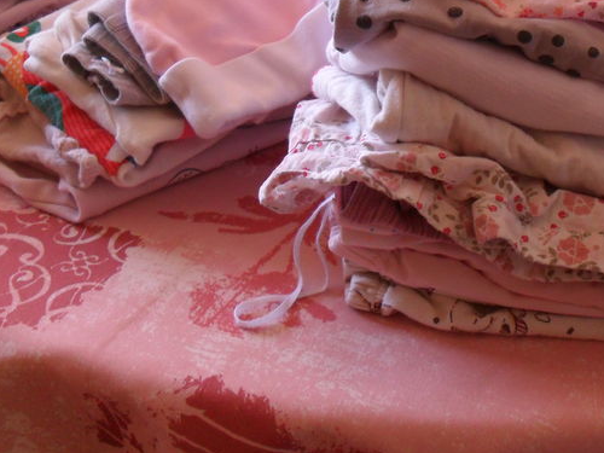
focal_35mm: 70
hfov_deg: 27.5
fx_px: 1221
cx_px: 423
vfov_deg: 20.5
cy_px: 31
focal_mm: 6.3
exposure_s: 1/45
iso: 160
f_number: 3
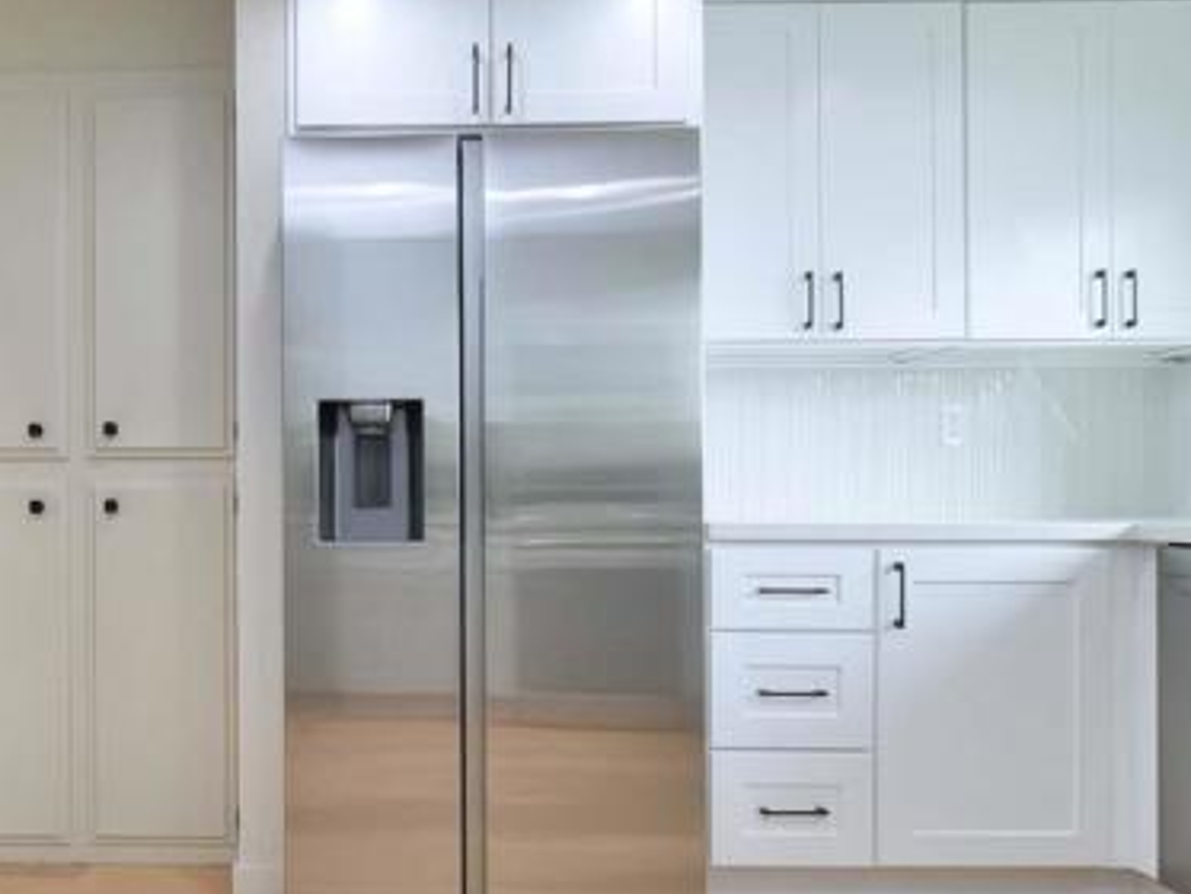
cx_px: 402
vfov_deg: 56.7
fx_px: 826
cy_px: 498
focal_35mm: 24
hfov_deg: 69.6
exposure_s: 1/125
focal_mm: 7
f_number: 5.6
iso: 800
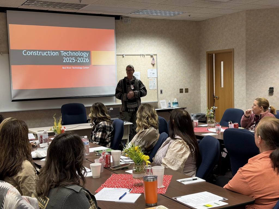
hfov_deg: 39.7
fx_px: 387
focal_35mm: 48
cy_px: 104
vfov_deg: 30.3
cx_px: 140
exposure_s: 1/60
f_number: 1.78
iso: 125
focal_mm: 6.76
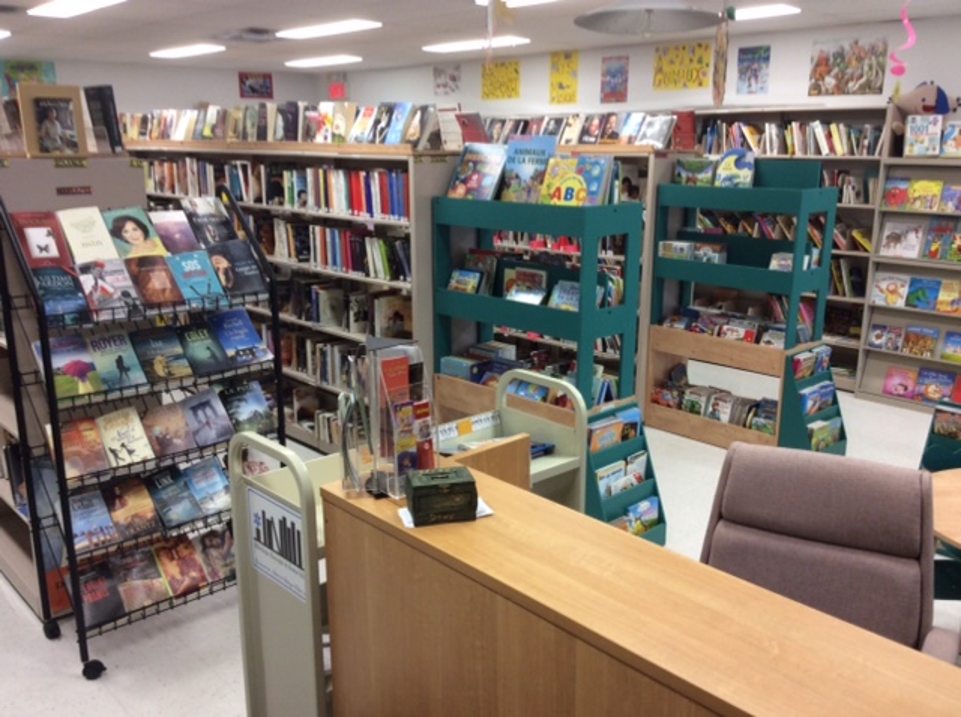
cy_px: 358
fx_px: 887
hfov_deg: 56.9
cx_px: 480
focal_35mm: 32
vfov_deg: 44.1
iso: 50
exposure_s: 1/24
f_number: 2.4
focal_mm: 3.3
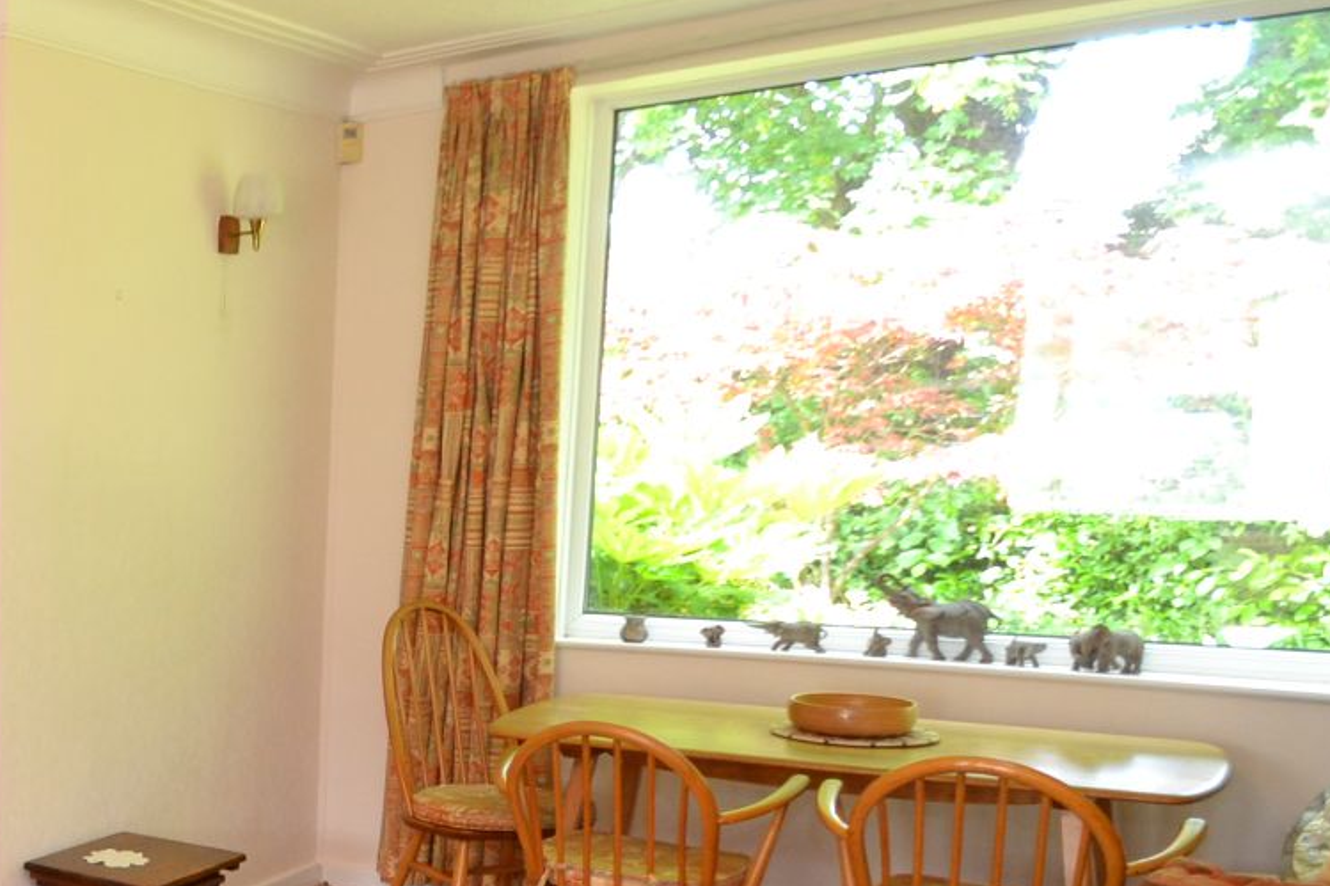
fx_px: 1514
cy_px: 683
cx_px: -254
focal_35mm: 41
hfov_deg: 36.8
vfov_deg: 31.9
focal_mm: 10
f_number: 3.5
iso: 640
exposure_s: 1/60
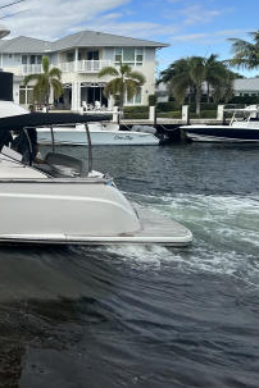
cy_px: 120
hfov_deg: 26.5
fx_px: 345
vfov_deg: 57.1
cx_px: -148
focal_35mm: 32
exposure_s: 1/2092
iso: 40
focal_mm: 2.22
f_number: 2.2
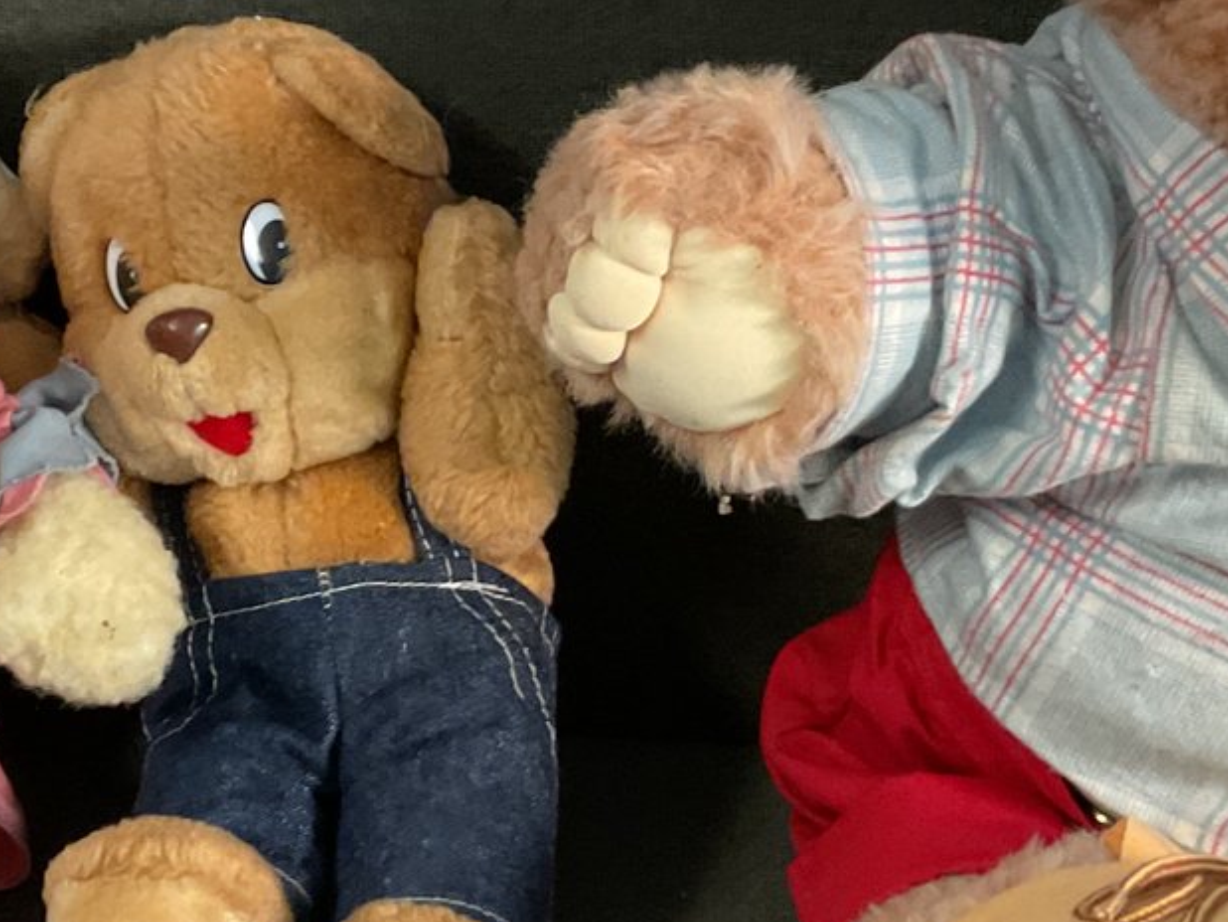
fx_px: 2520
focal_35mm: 71
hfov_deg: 27.3
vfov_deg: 20.7
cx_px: 490
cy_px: 490
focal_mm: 3
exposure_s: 1/60
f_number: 1.8
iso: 200
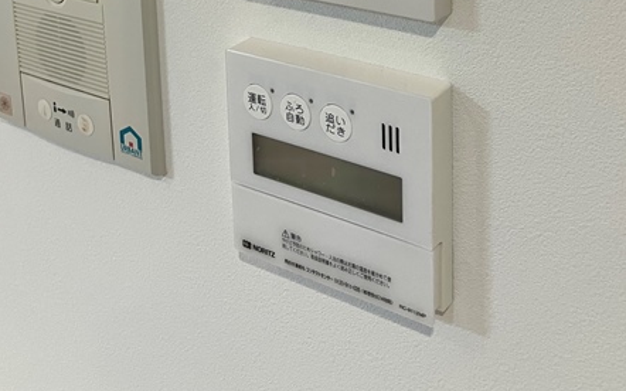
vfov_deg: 22.6
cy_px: -118
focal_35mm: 51
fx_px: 870
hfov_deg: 39.6
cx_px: 319
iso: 80
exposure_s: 1/60
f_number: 1.8
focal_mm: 3.99
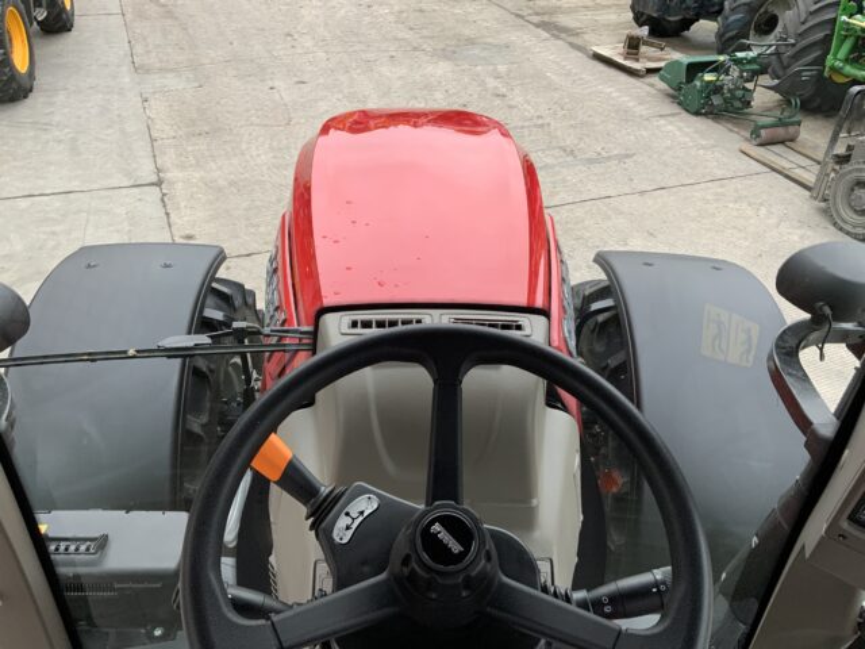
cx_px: 432
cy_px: 324
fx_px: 725
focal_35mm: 29
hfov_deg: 61.7
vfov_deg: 48.2
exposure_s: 1/63
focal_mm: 3
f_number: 1.8
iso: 40
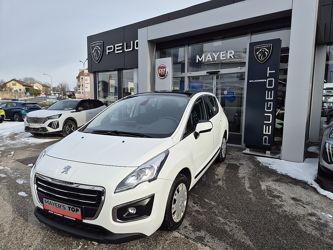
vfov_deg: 58.9
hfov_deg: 73.9
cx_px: 166
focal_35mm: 23
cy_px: 125
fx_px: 221
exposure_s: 1/1284
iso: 25
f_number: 1.8
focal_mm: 5.4
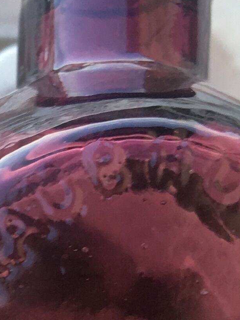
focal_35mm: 144
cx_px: -162
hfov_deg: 9.9
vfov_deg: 12.8
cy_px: 520
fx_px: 1331
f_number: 2.2
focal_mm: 4.15
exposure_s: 1/50
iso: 25
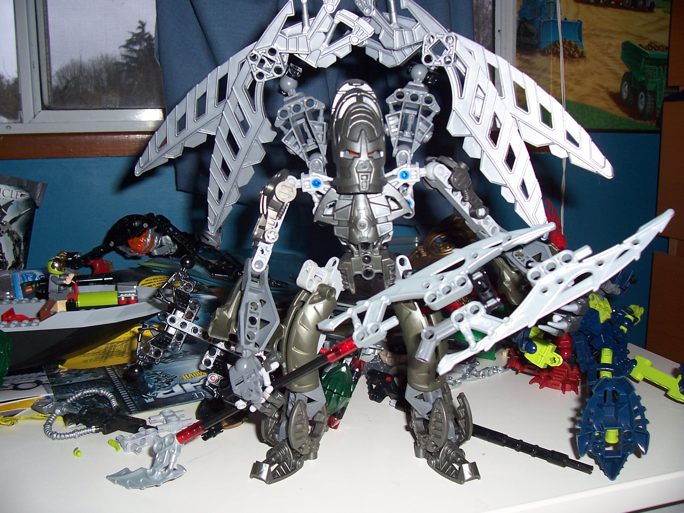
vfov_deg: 41.8
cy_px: 256
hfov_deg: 54.0
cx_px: 342
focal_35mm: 34
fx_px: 672
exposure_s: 1/60
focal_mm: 5.6
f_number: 2.7
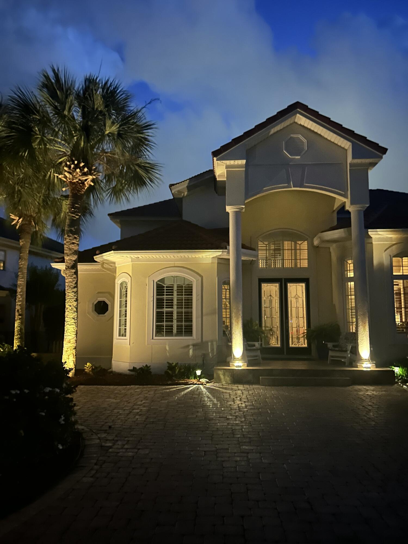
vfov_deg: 67.3
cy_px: 272
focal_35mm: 26
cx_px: 204
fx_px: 409
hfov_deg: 53.1
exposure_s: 1/9
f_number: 1.5
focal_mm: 5.7
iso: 1250
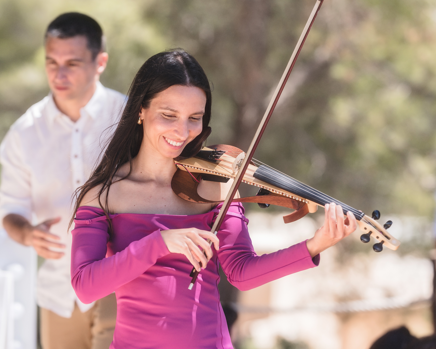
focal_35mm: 152
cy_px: 174
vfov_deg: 10.2
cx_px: 196
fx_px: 1961
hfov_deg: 12.7
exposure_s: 1/1250
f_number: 2.8
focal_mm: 135
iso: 64
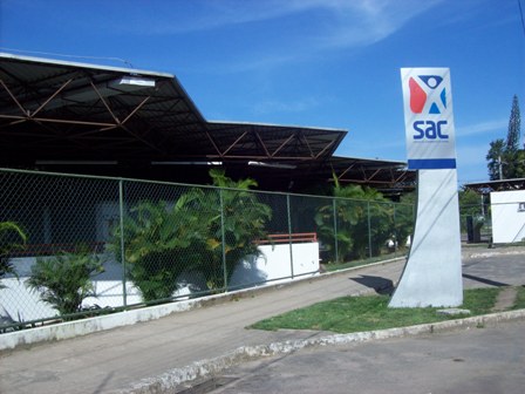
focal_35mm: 36
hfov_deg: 51.4
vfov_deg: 39.7
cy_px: 197
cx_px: 262
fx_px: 546
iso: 80
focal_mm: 6
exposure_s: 1/782
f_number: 4.8
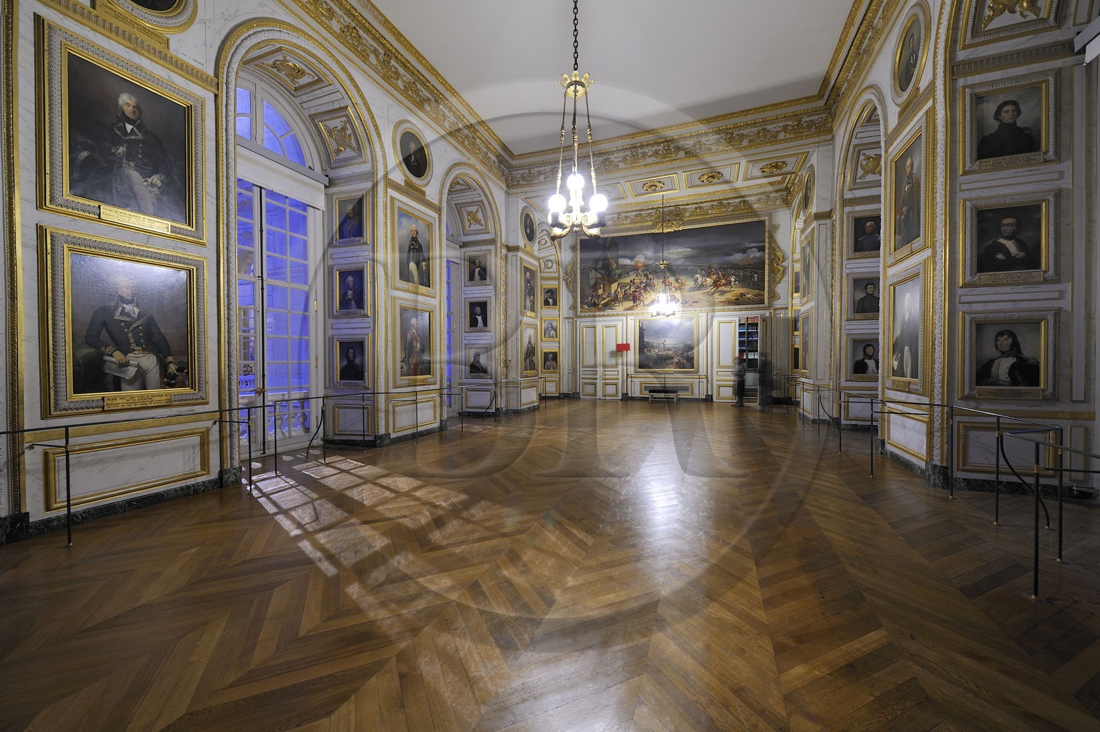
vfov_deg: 81.1
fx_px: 427
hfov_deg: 104.3
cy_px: 366
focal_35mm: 14
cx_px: 550
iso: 200
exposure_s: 4
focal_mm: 14
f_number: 8
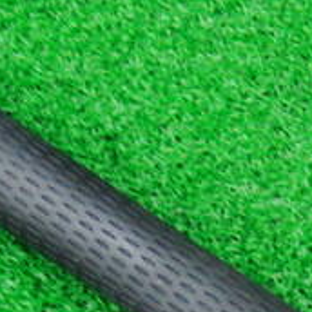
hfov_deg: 14.3
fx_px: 1244
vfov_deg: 14.1
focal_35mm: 122
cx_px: 158
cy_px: 303
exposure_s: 1/20
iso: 400
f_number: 3.6
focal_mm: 6.42
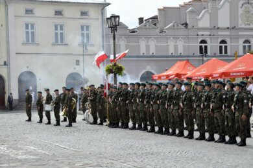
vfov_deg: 14.7
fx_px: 653
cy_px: 84
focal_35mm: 93
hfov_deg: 21.9
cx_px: 126
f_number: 10
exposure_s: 1/400
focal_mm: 62
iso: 200
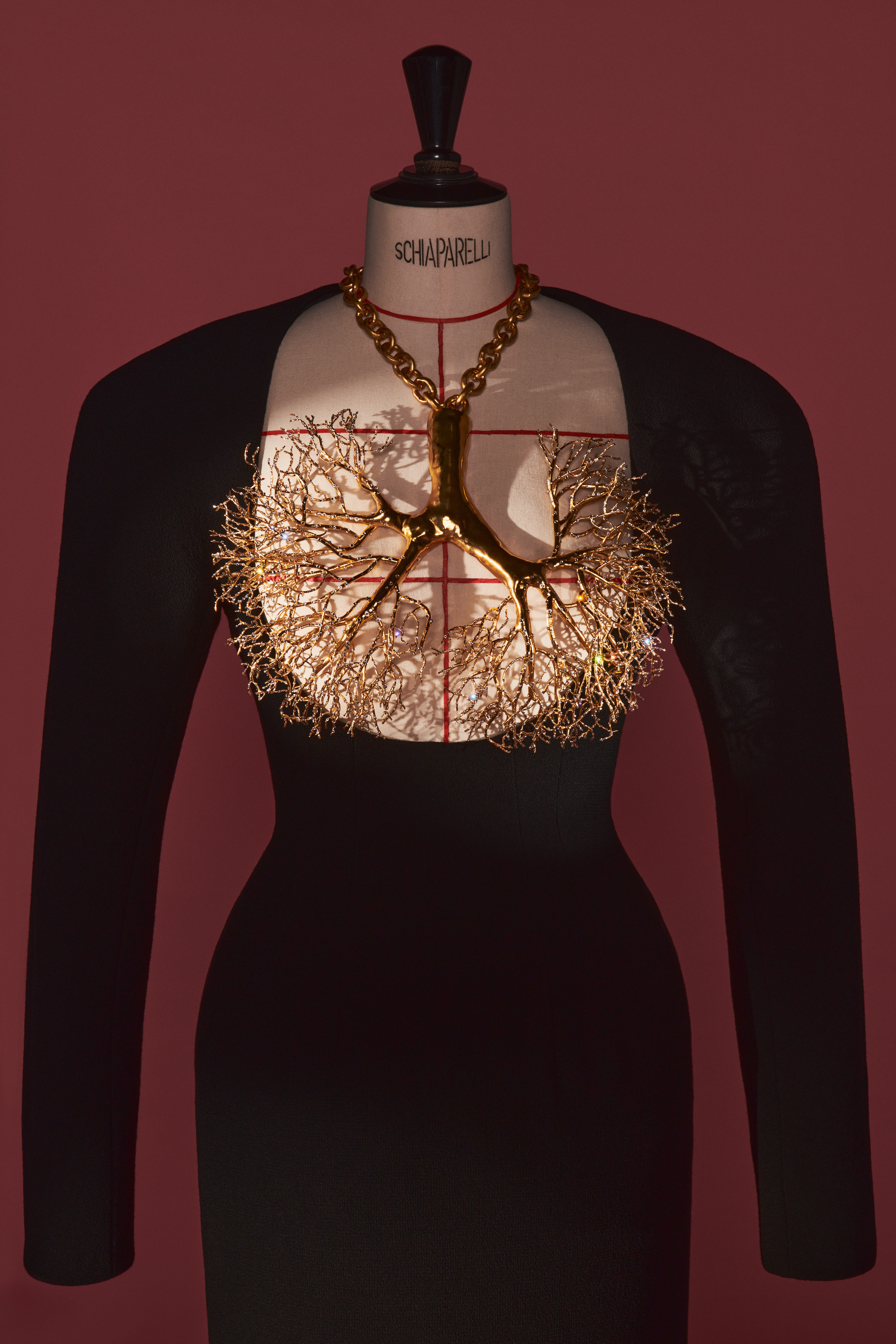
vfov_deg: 33.4
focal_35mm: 60
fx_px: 2240
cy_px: 672
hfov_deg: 22.6
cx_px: 448
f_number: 11
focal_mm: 60
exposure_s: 1/200
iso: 320
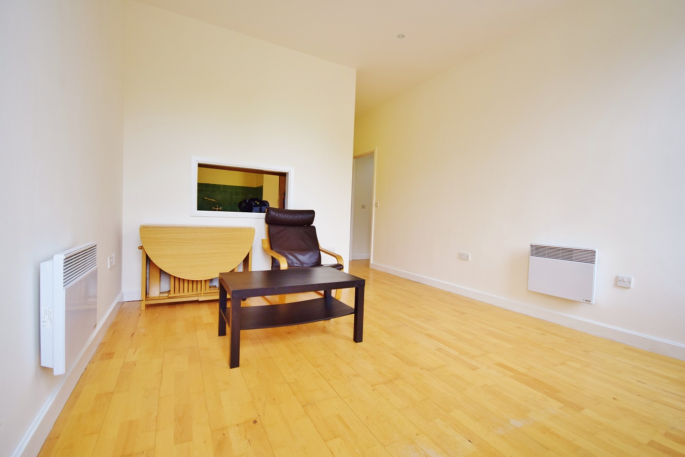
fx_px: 285
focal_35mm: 15
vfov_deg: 77.4
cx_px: 342
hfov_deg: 100.4
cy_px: 228
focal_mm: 10
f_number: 5
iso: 400
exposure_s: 1/100
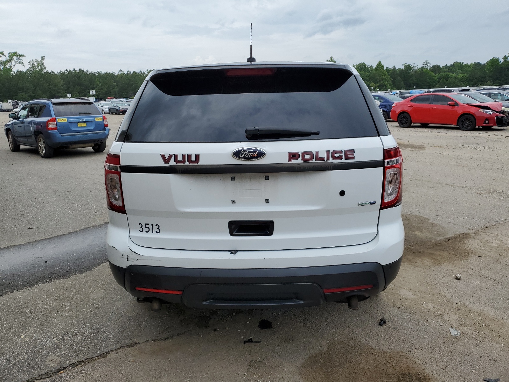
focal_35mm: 26
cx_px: 254
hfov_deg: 67.3
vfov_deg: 53.1
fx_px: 382
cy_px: 191
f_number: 1.5
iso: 50
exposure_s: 1/3333
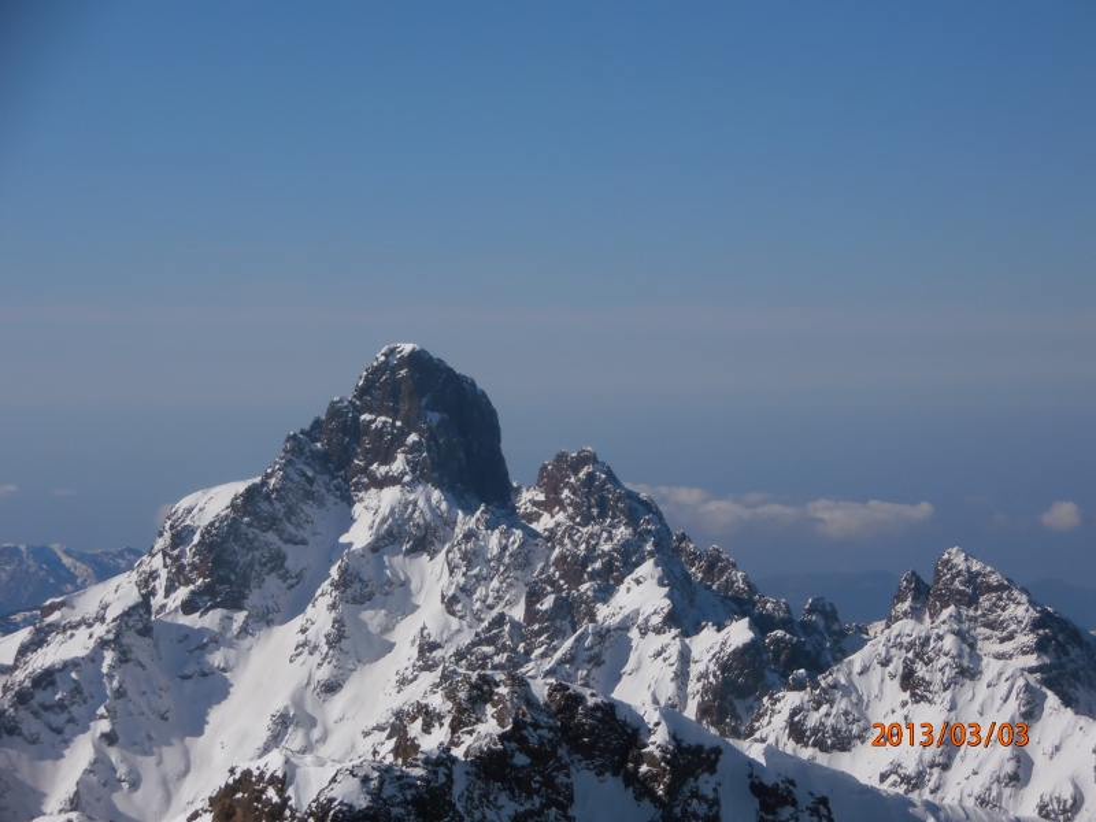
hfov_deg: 16.0
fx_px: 3894
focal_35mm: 123
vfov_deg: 12.0
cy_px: 411
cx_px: 548
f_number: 5.5
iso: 80
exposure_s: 1/1250
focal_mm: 21.79
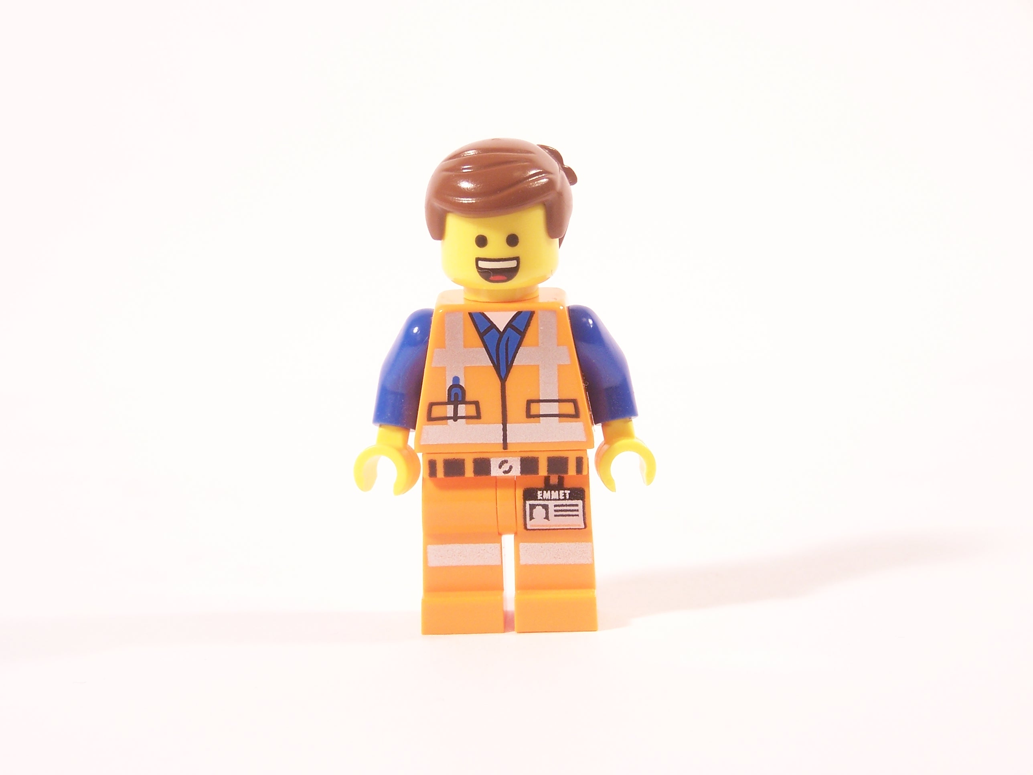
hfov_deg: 18.7
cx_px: 516
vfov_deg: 14.1
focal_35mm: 105
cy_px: 388
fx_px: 3133
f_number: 3.2
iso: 100
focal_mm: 17.5
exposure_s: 1/10
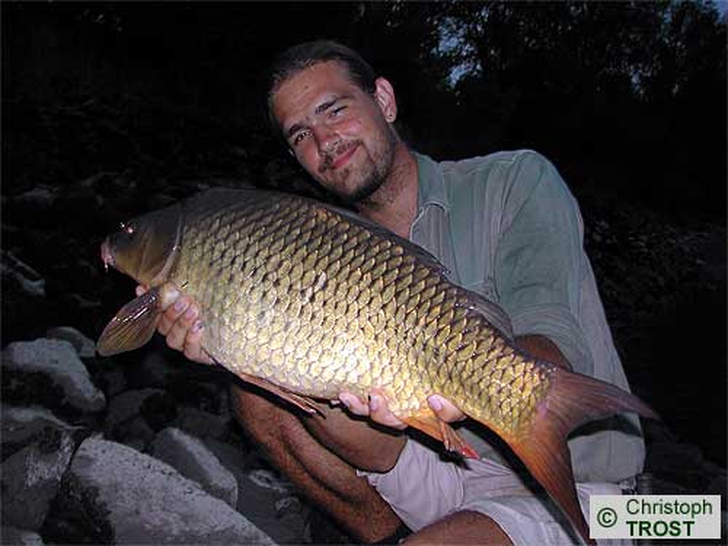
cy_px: 273
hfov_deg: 49.0
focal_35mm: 38
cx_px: 364
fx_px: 799
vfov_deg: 37.7
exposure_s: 1/60
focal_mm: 8
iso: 100
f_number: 2.8
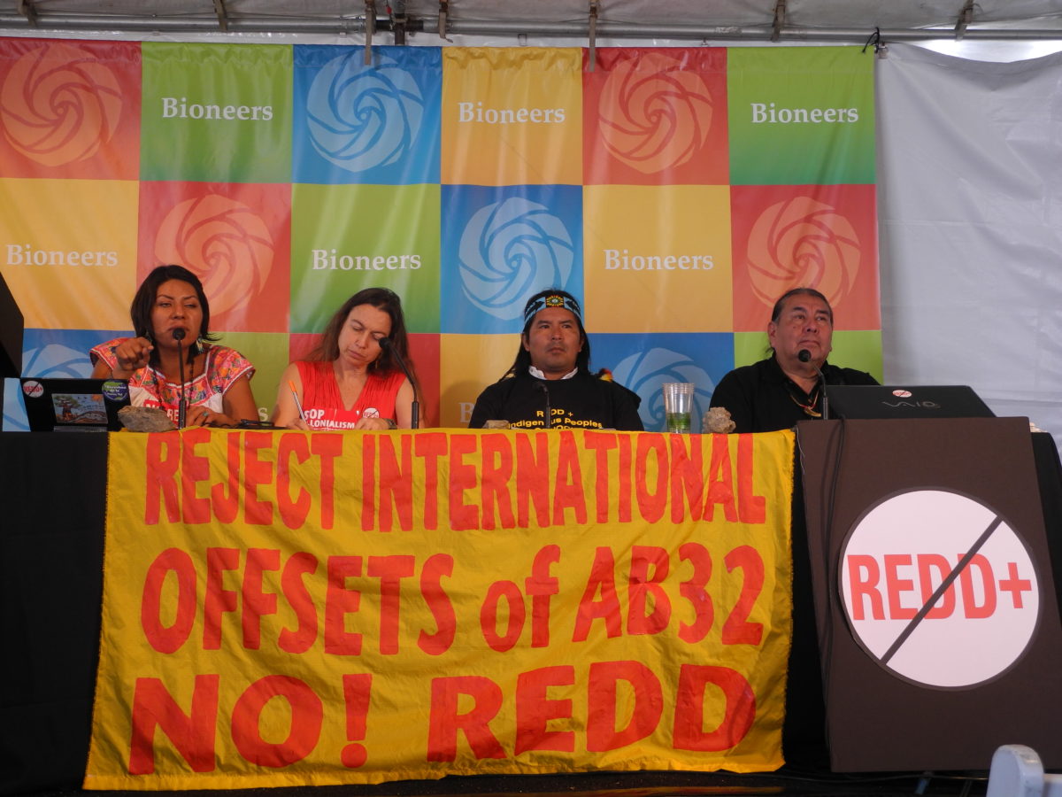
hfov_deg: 42.1
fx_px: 1381
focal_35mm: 45
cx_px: 531
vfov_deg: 32.2
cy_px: 398
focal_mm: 9.7
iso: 100
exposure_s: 1/60
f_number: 3.2
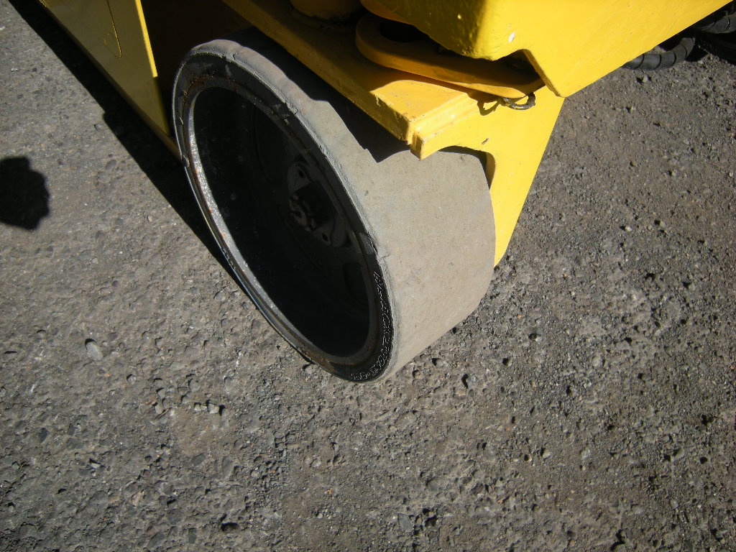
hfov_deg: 63.4
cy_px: 276
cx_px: 368
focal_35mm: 28
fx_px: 595
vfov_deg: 49.7
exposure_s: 1/371
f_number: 5.6
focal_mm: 4.7
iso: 64
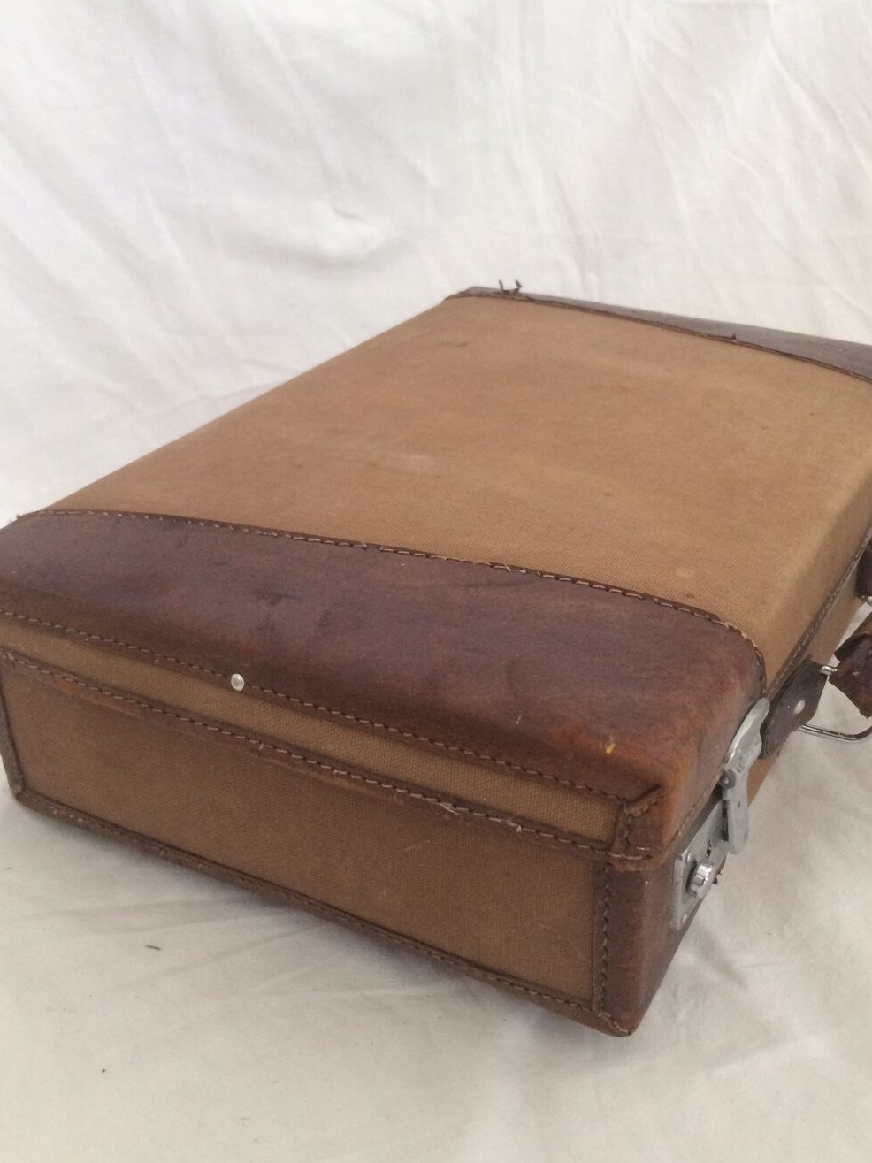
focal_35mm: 36
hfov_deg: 39.6
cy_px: 639
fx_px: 1209
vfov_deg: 51.3
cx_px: 466
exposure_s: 1/33
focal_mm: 4.15
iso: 200
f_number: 2.2
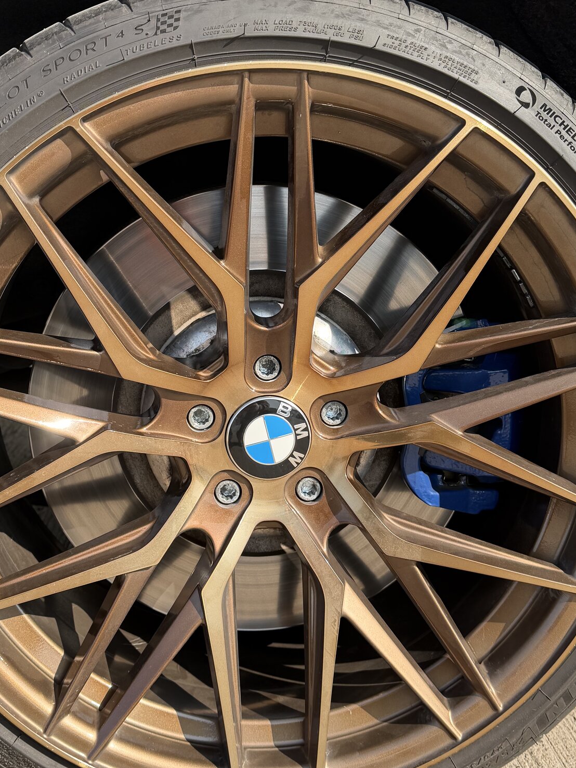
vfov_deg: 47.8
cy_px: 366
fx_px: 865
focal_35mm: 39
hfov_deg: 36.8
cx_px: 260
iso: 80
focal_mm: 6.76
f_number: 1.78
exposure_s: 1/1464
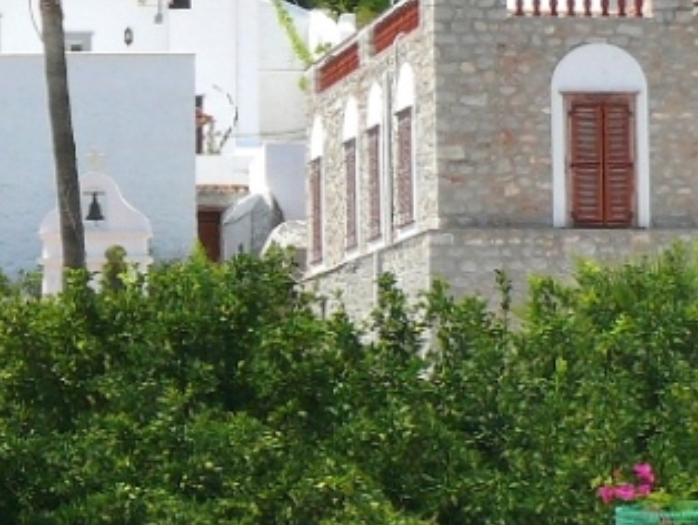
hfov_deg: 9.3
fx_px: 4076
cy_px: 274
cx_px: -589
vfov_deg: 7.4
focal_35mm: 202
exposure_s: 1/250
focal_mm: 9.3
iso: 100
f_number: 4.5
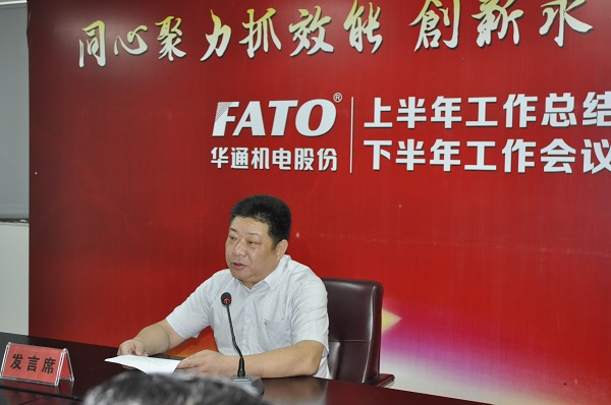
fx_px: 864
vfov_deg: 26.4
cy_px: 202
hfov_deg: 38.9
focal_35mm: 51
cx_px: 306
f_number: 4
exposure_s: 1/60
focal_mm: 34
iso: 800
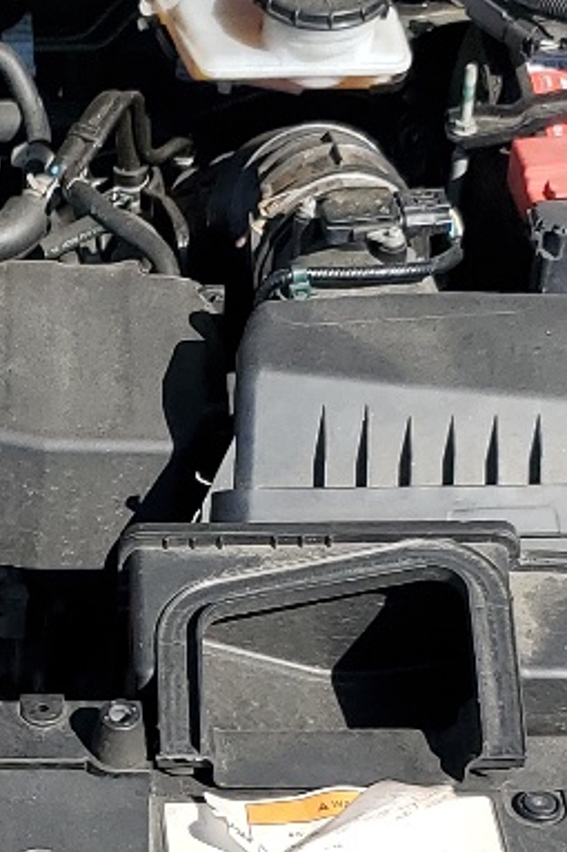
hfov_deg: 11.9
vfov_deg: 17.7
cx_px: -105
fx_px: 2672
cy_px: 863
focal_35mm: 113
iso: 50
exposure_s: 1/2500
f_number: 1.5
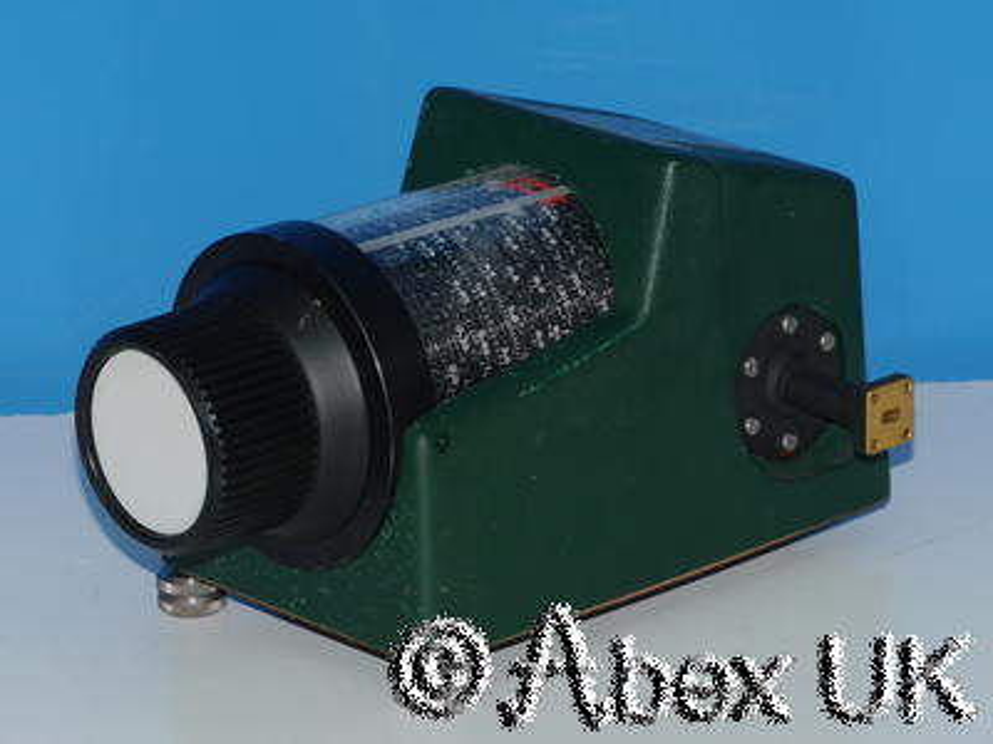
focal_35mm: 168
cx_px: 496
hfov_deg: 11.8
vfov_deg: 8.8
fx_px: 4819
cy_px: 372
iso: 400
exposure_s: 1/60
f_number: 11
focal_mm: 84
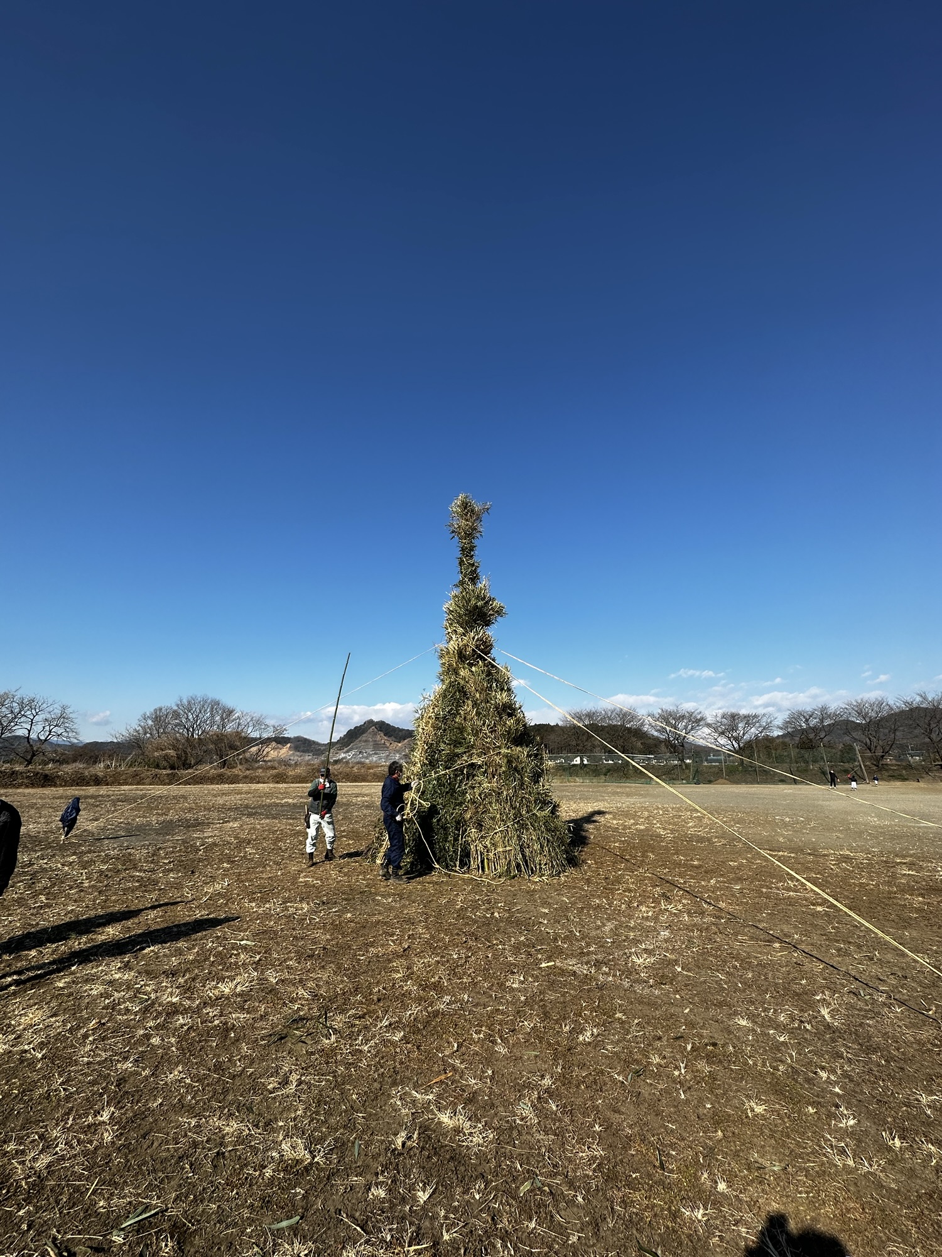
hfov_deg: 85.7
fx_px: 508
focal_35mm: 14
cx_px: 471
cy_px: 628
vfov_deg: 102.1
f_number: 2.2
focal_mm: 2.22
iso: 40
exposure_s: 1/1795
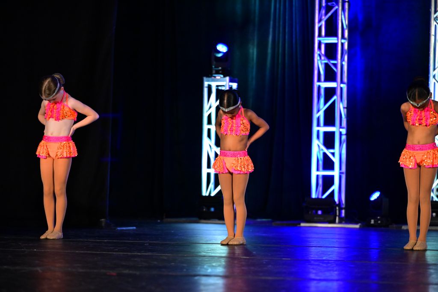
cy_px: 146
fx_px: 1460
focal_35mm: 120
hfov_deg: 17.1
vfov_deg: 11.4
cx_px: 219
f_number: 3.2
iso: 5000
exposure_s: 1/751
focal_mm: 120
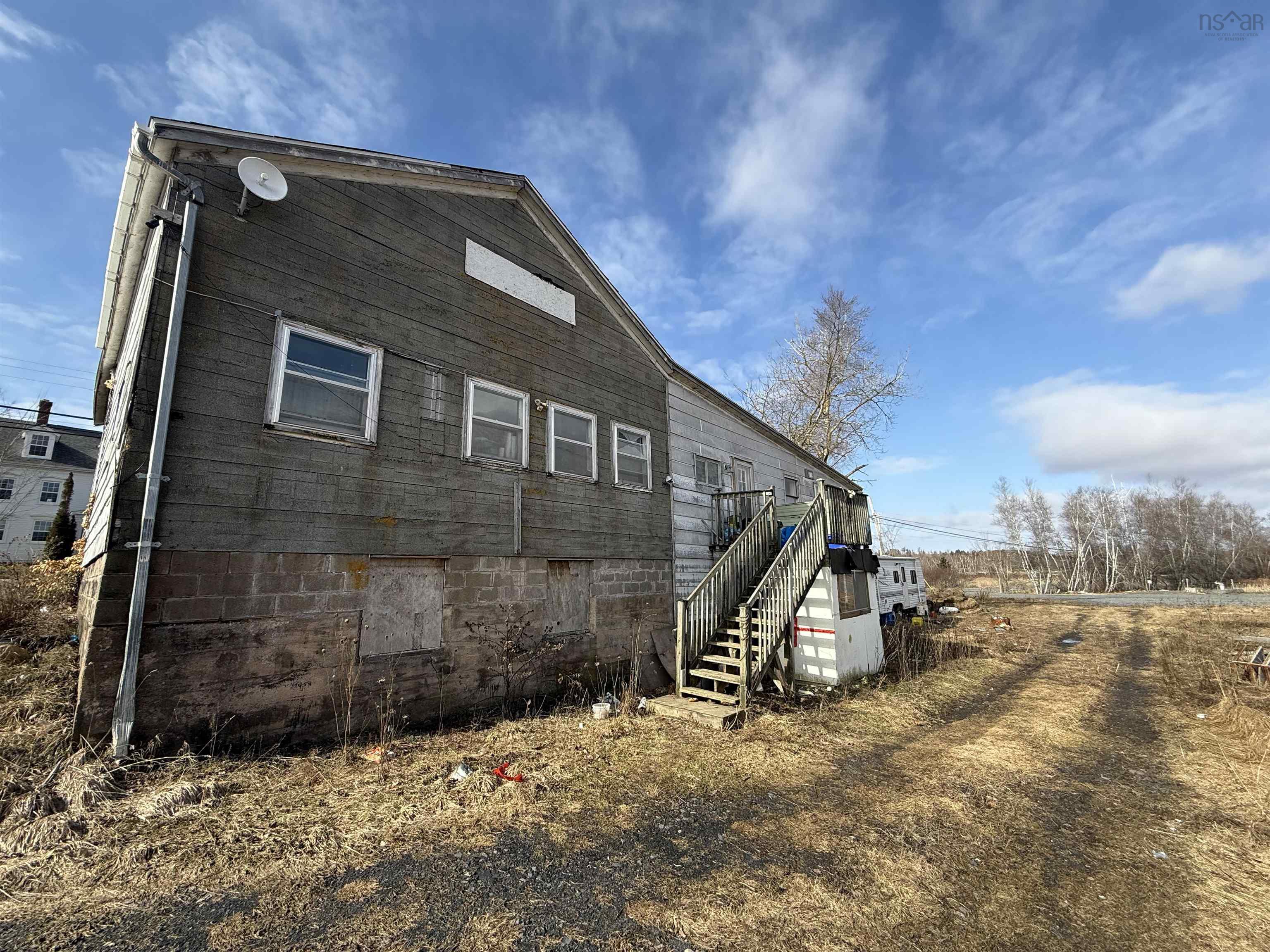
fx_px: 514
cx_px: 635
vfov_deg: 85.7
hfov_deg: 102.1
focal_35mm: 14
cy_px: 476
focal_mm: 2.22
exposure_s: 1/1189
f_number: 2.2
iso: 50
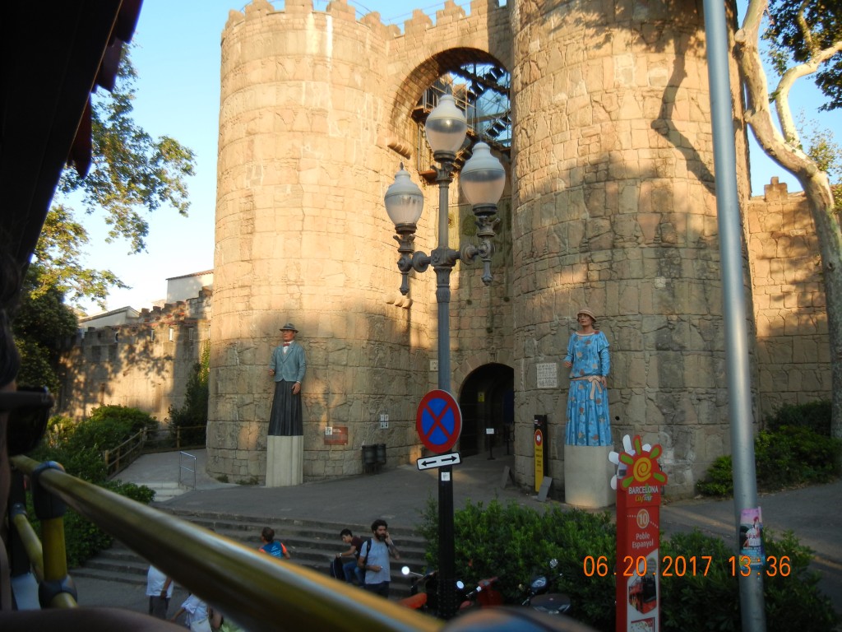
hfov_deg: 60.0
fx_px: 730
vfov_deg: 46.8
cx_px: 421
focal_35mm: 30
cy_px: 316
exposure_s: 1/255
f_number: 3.5
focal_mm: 5.4
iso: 160
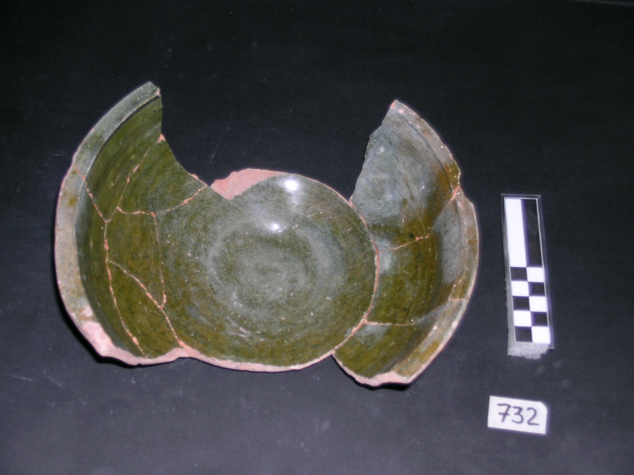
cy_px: 238
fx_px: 916
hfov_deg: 38.2
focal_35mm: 50
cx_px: 317
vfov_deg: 29.1
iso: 50
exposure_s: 1/60.1
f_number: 3.4
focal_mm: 10.3
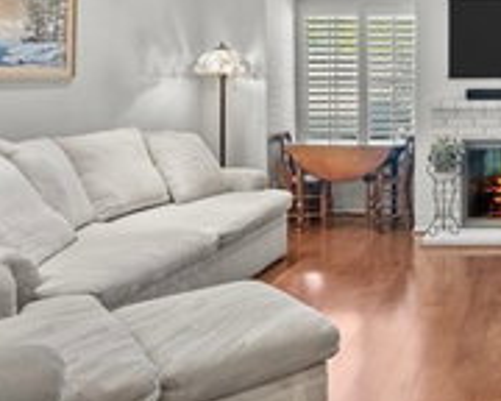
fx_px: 593
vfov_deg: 36.2
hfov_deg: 38.9
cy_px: 84
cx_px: 532
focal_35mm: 40
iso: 2000
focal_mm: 16
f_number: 7.1
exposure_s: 1/2.5
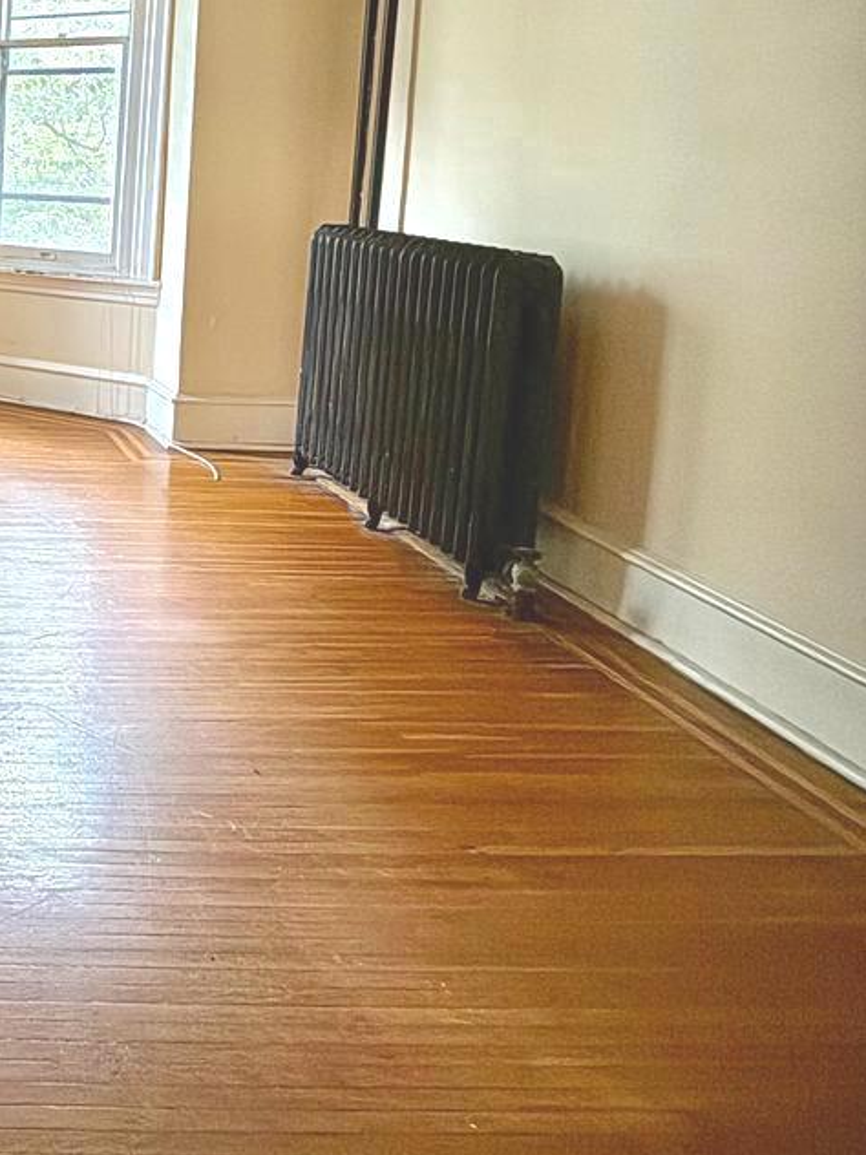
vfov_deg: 51.9
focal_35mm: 34
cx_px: -179
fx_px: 1134
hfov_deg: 33.7
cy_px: 307
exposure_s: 1/30
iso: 640
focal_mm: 2.22
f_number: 2.2
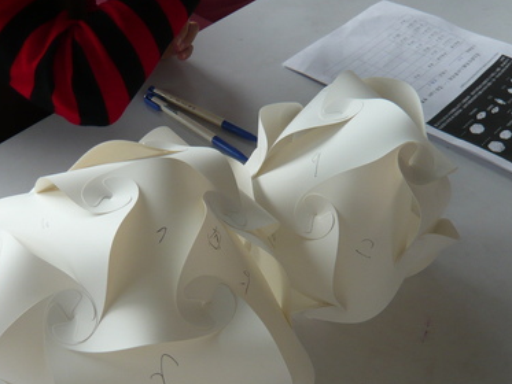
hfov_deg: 42.0
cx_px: 224
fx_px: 666
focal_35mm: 45
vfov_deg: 32.1
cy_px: 225
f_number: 2.8
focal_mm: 4.6
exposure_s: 1/250
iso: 100
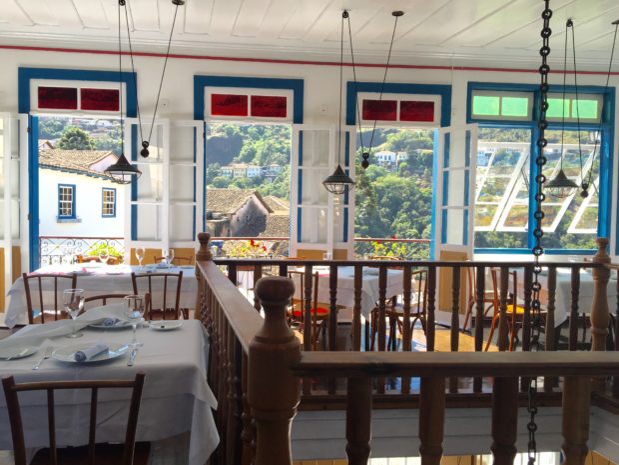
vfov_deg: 48.2
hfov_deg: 61.7
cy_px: 232
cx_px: 310
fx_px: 519
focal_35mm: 29
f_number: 2.2
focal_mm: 4.15
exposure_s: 1/296
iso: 25
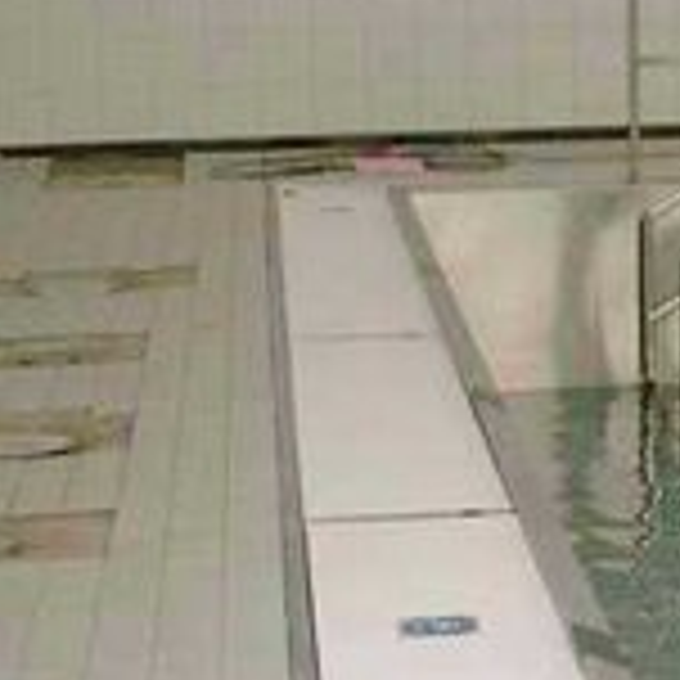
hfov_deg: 13.0
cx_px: 842
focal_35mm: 130
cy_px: 549
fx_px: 2889
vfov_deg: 13.4
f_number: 2.6
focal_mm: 7.6
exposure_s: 1/50
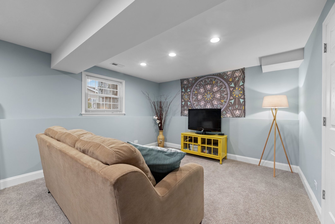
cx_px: 168
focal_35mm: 14
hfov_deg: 104.2
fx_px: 130
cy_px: 112
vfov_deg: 81.3
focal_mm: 14
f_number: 11
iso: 800
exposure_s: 1/3
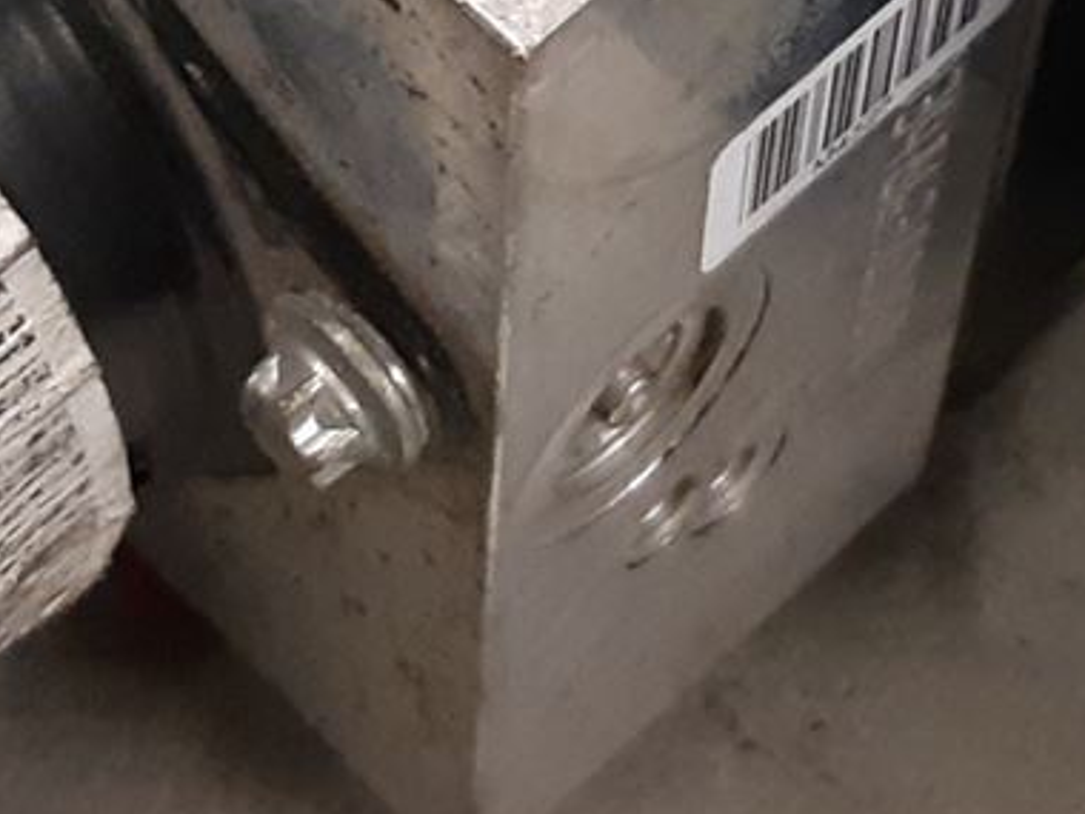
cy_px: -297
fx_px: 4388
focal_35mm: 140
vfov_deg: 10.3
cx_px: 248
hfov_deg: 14.0
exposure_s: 1/50
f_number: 1.7
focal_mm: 3.93
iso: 320
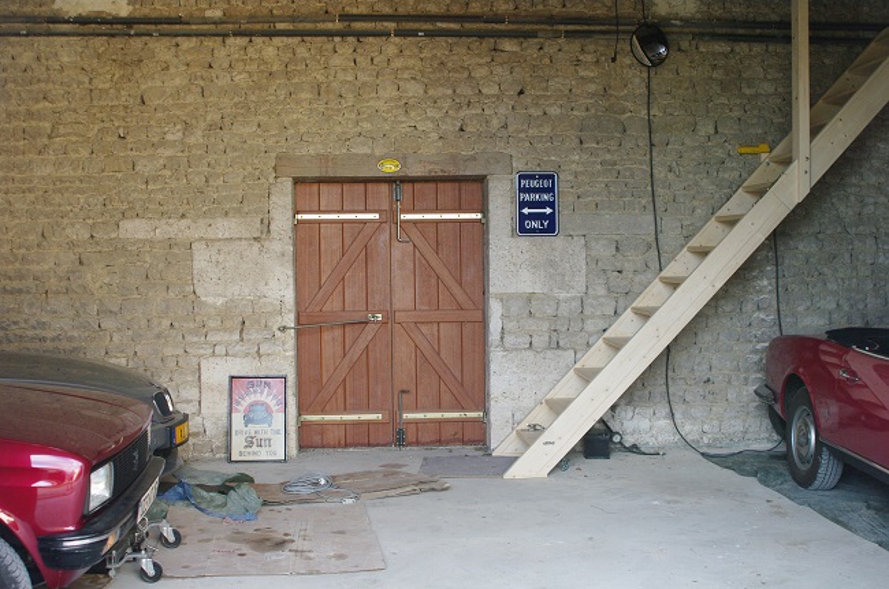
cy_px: 294
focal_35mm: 42
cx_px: 444
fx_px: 1035
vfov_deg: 31.8
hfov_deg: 46.5
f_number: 4.5
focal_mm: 28
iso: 800
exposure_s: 1/90
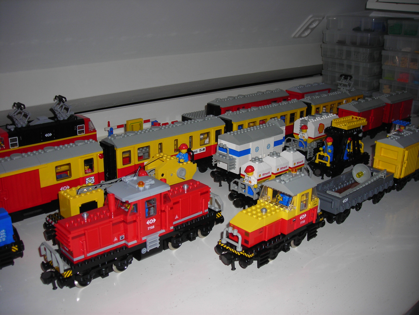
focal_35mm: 38
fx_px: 460
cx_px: 210
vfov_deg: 37.7
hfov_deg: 49.0
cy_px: 158
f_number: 6.4
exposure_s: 1/60.1
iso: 50
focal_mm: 6.3
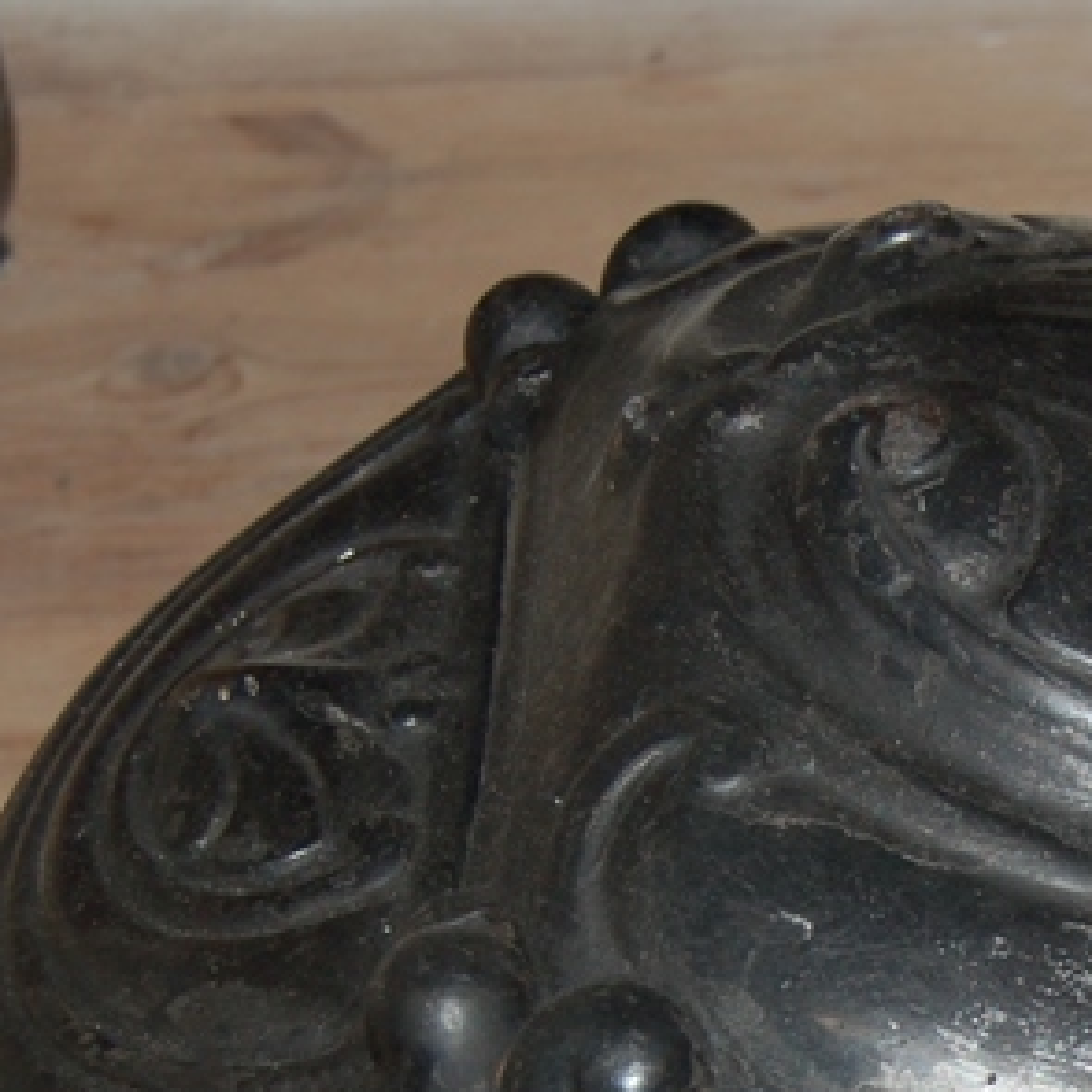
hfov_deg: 12.6
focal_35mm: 136
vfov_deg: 12.7
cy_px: 1073
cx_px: 1225
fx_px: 4865
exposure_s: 1/60
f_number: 4.8
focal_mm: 35
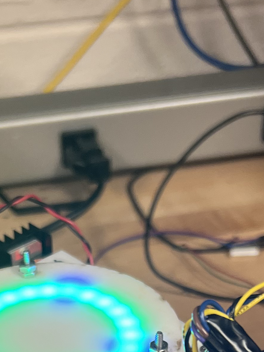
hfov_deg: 16.6
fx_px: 905
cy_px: 546
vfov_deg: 19.0
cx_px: 88
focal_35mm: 89
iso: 160
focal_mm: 5.7
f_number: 1.5
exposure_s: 1/60
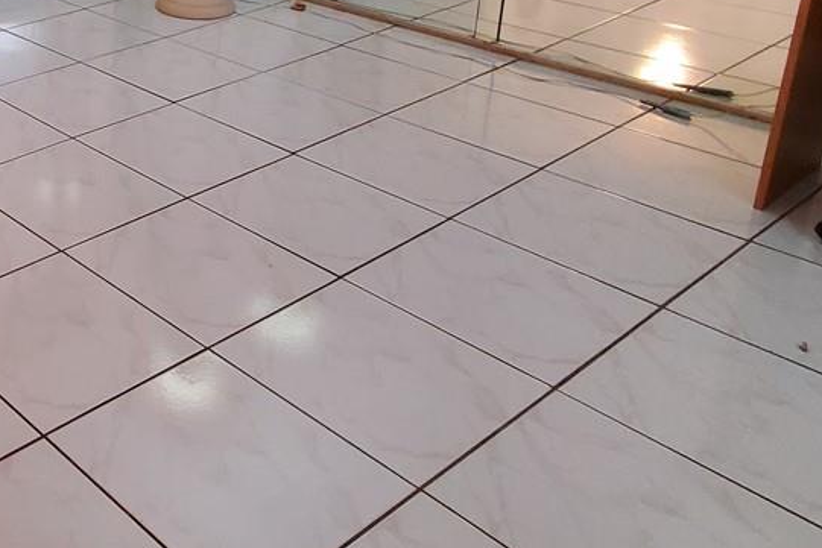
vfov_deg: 30.4
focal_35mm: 40
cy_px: -35
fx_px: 914
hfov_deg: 37.9
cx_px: -137
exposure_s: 1/60
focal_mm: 1.8
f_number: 2.2
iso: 320
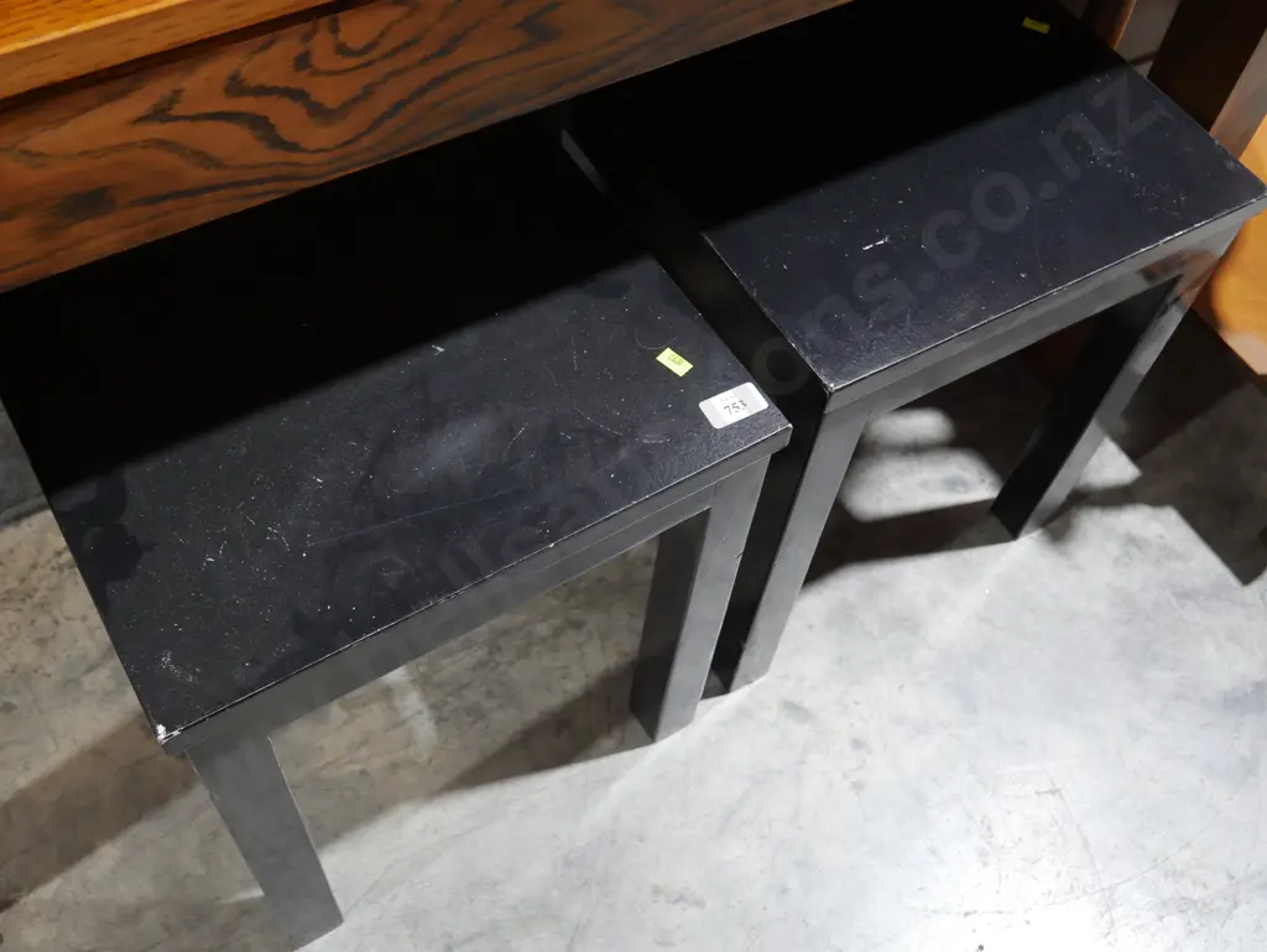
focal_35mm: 38
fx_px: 1392
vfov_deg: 37.8
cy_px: 476
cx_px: 634
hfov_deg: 49.0
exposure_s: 1/60
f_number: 4.1
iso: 1000
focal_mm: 19
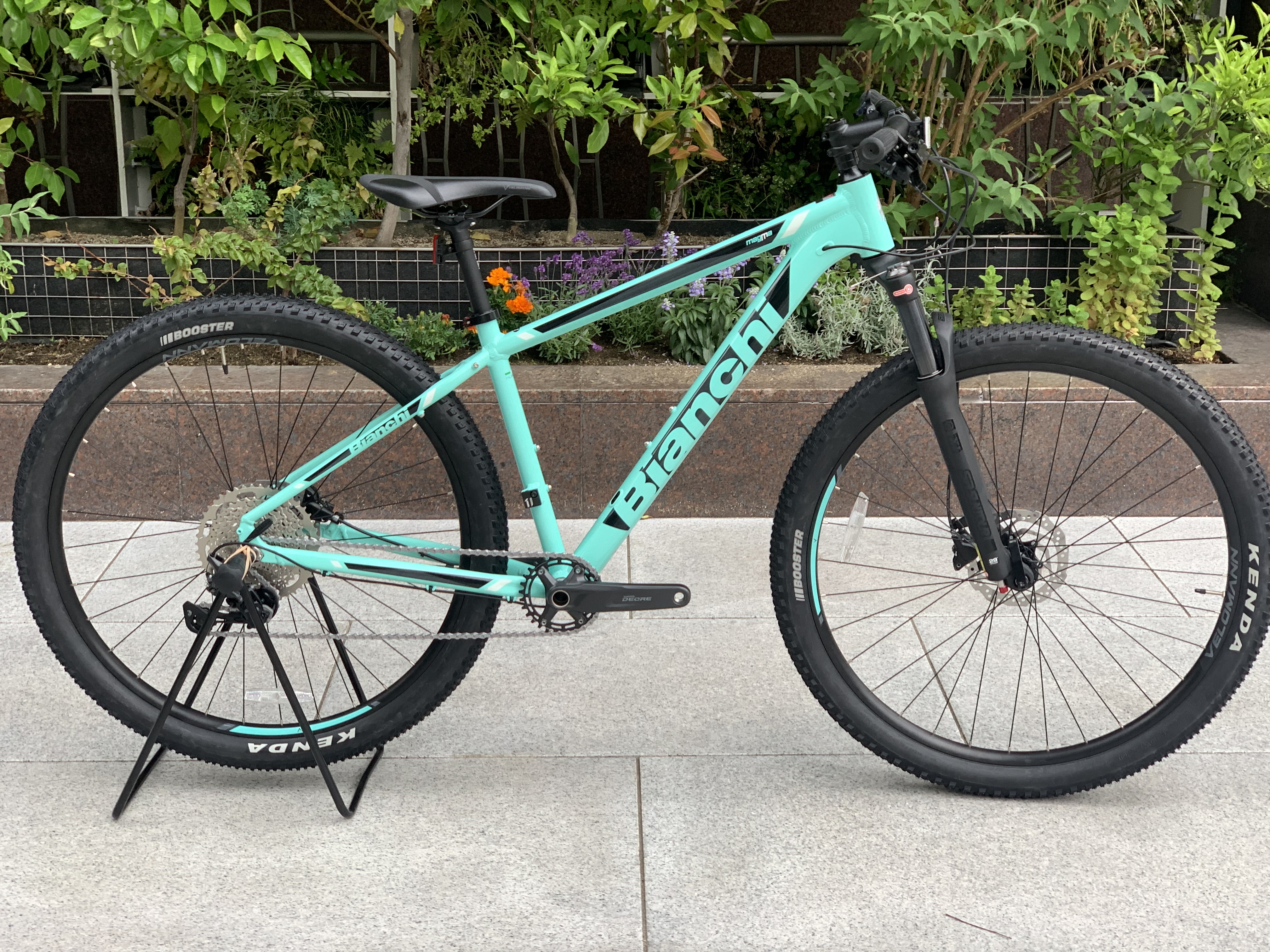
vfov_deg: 28.0
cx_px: 635
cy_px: 476
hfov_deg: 36.8
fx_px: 1908
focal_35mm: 52
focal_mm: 6
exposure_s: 1/122
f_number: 2.4
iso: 40
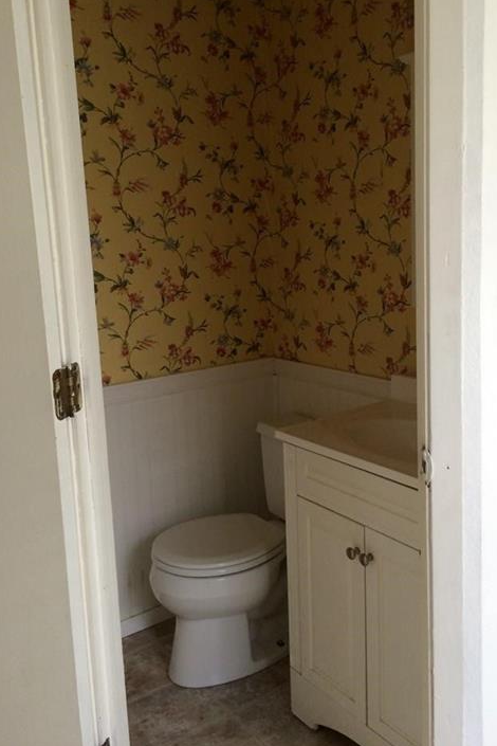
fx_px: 704
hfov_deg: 38.8
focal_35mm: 34
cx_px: 281
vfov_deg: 55.8
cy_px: 352
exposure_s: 1/30
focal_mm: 4.12
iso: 100
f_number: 2.2
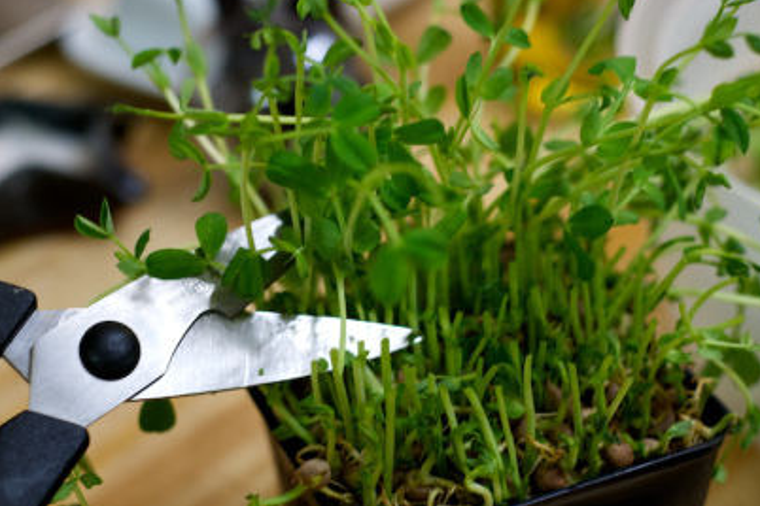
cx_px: 368
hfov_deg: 23.9
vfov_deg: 16.1
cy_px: 278
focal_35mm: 85
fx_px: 1794
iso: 400
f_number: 2.8
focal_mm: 50
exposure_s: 1/8
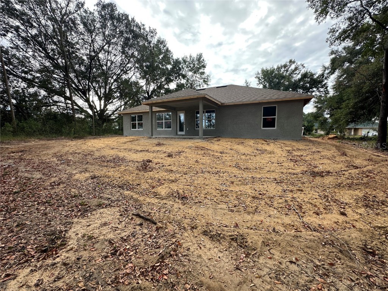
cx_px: 194
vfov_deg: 85.7
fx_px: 157
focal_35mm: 14
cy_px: 146
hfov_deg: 102.1
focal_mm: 2.22
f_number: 2.2
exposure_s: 1/250
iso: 40
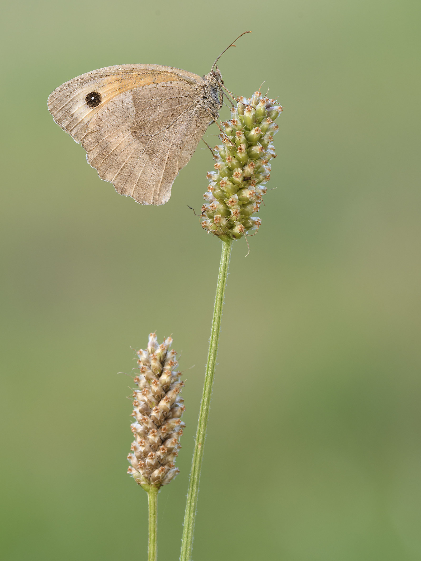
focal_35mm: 293
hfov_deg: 5.1
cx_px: 211
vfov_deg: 6.8
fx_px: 4750
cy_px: 294
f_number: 13
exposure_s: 1/10
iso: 200
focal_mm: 180
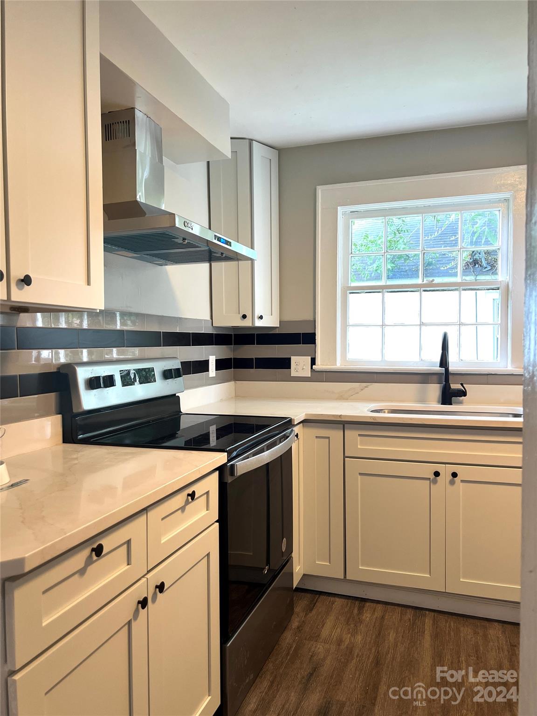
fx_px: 538
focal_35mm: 26
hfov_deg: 53.1
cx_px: 268
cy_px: 358
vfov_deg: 67.3
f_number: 1.5
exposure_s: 1/60
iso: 100
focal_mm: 5.7
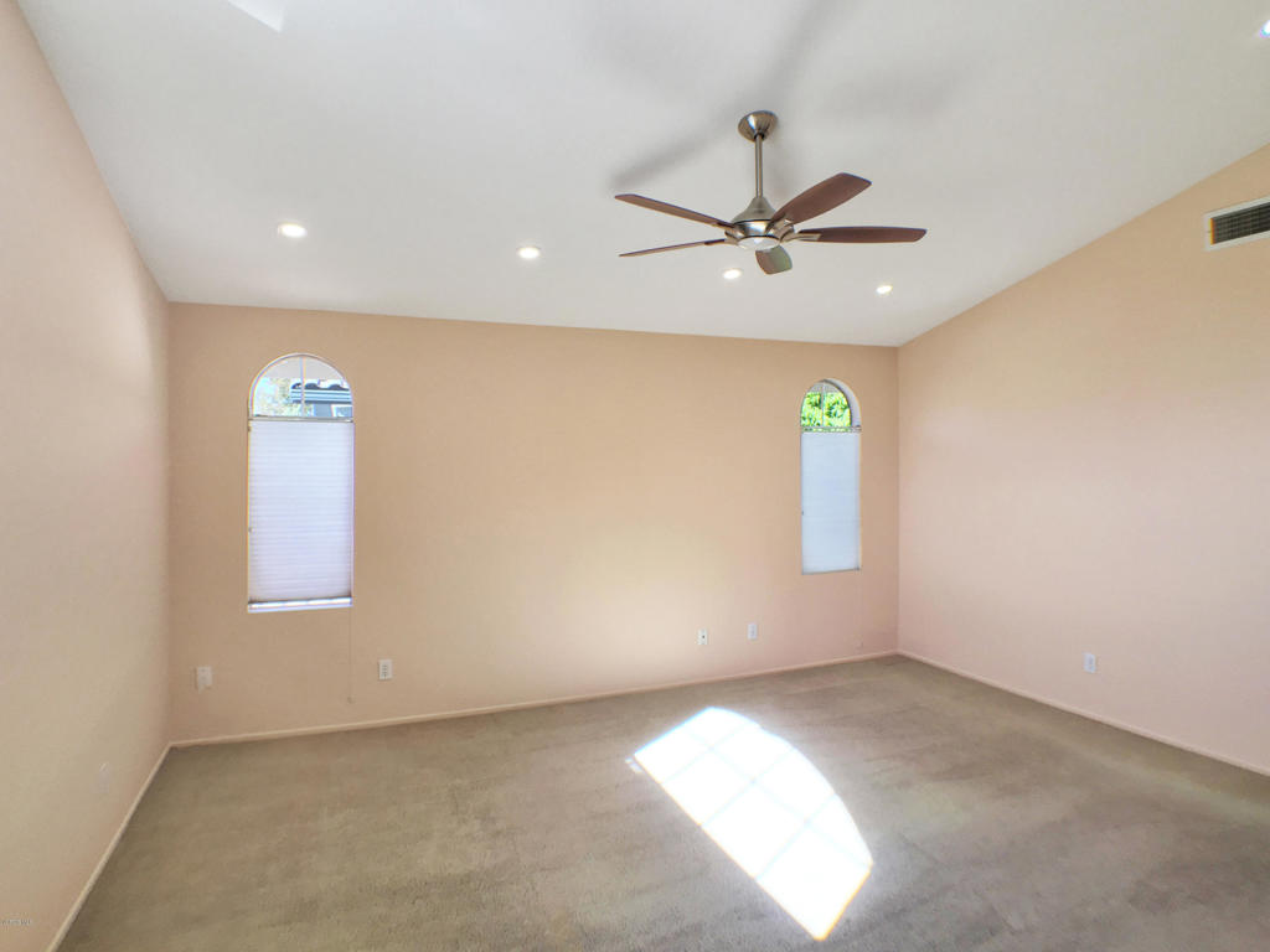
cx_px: 635
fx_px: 1064
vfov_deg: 48.2
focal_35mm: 29
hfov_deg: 61.7
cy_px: 476
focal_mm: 4.15
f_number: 2.2
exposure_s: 1/151
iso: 25
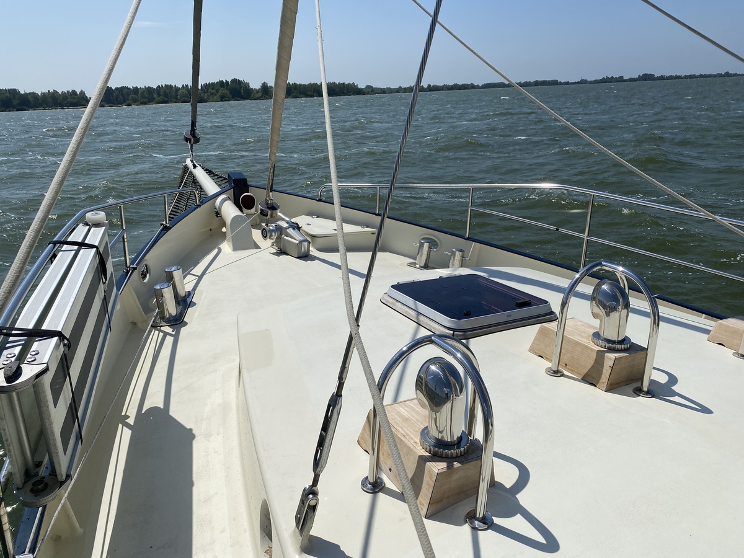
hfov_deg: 67.3
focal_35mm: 26
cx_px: 372
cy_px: 279
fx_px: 559
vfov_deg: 53.1
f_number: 1.8
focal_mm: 4.25
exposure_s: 1/8850
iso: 32
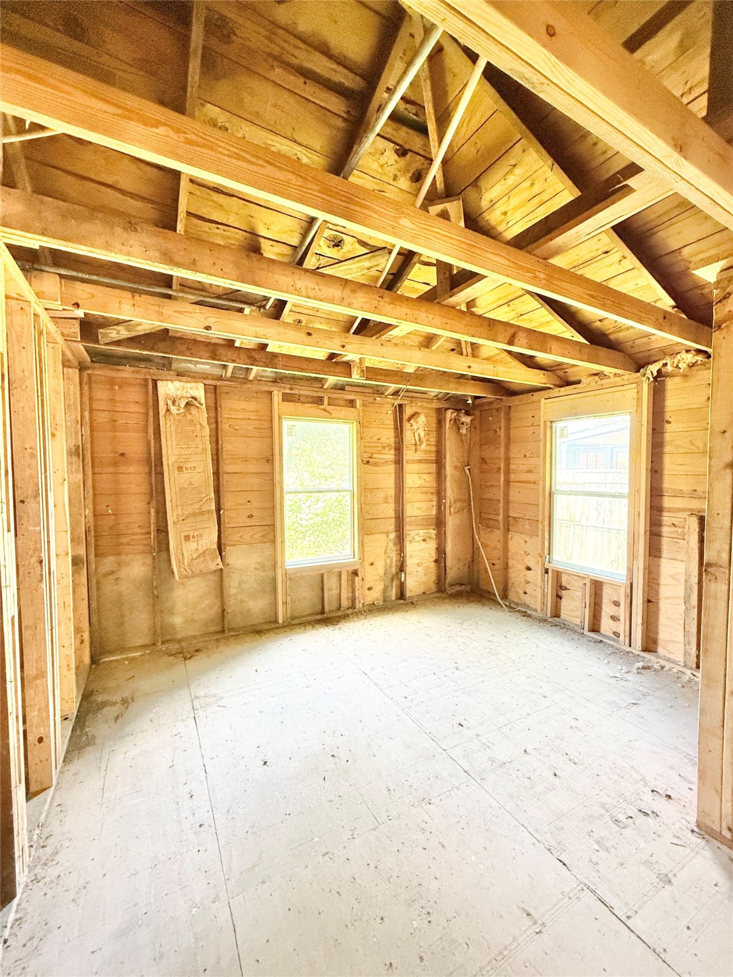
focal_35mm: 14
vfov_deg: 102.1
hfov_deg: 85.7
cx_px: 366
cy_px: 488
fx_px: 395
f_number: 2.2
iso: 500
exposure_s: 1/60
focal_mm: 2.22
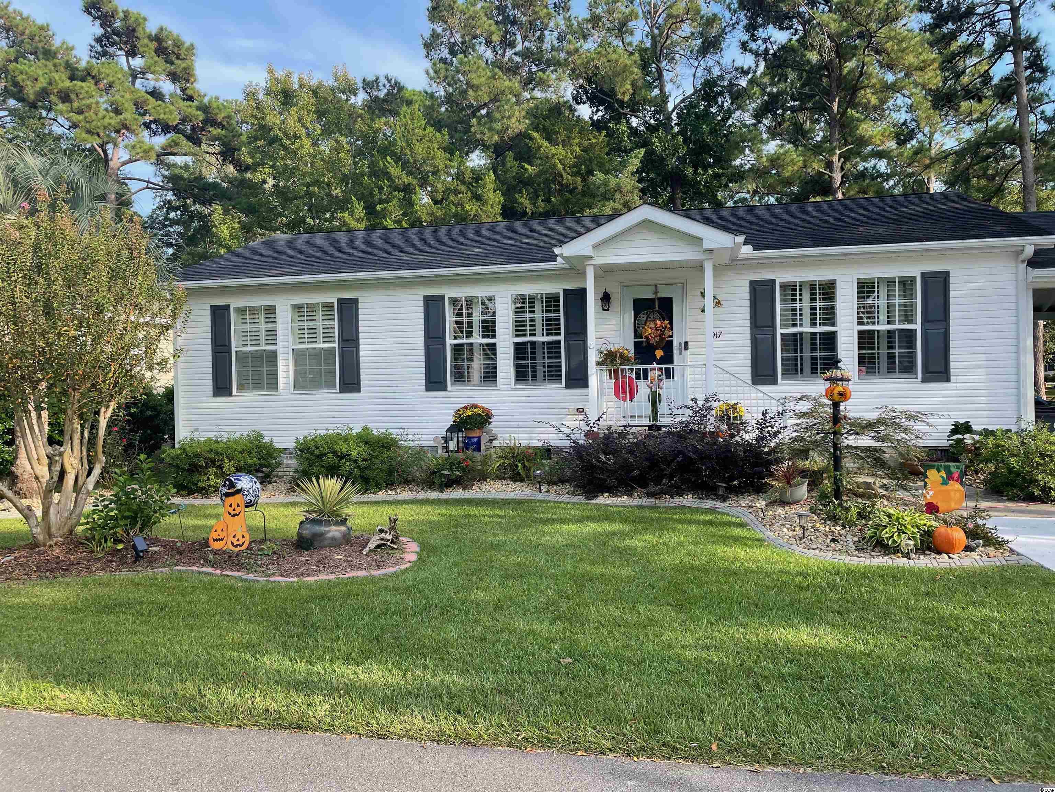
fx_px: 792
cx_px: 528
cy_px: 396
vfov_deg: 53.1
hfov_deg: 67.3
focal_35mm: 26
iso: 32
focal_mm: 4.2
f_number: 1.6
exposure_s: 1/662
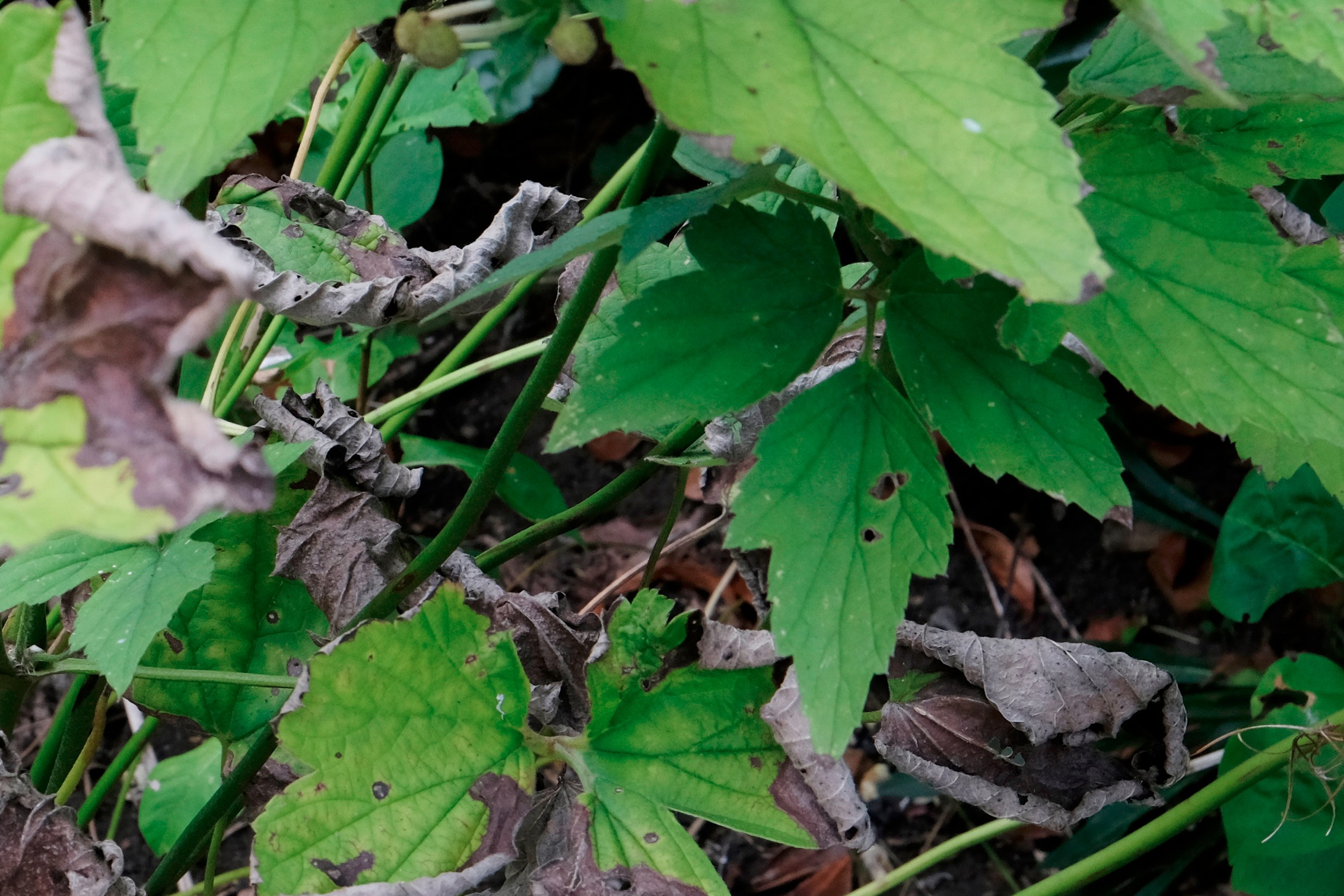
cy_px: 593
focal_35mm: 113
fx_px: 4218
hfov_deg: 17.9
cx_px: 239
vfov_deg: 12.1
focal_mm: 42.5
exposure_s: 1/80
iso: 1000
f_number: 14
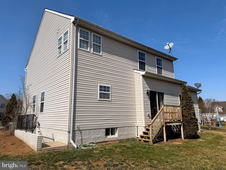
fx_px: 157
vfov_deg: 56.8
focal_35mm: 24
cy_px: 85
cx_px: 113
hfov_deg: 71.6
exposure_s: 1/8197
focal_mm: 6.86
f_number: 1.78
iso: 80
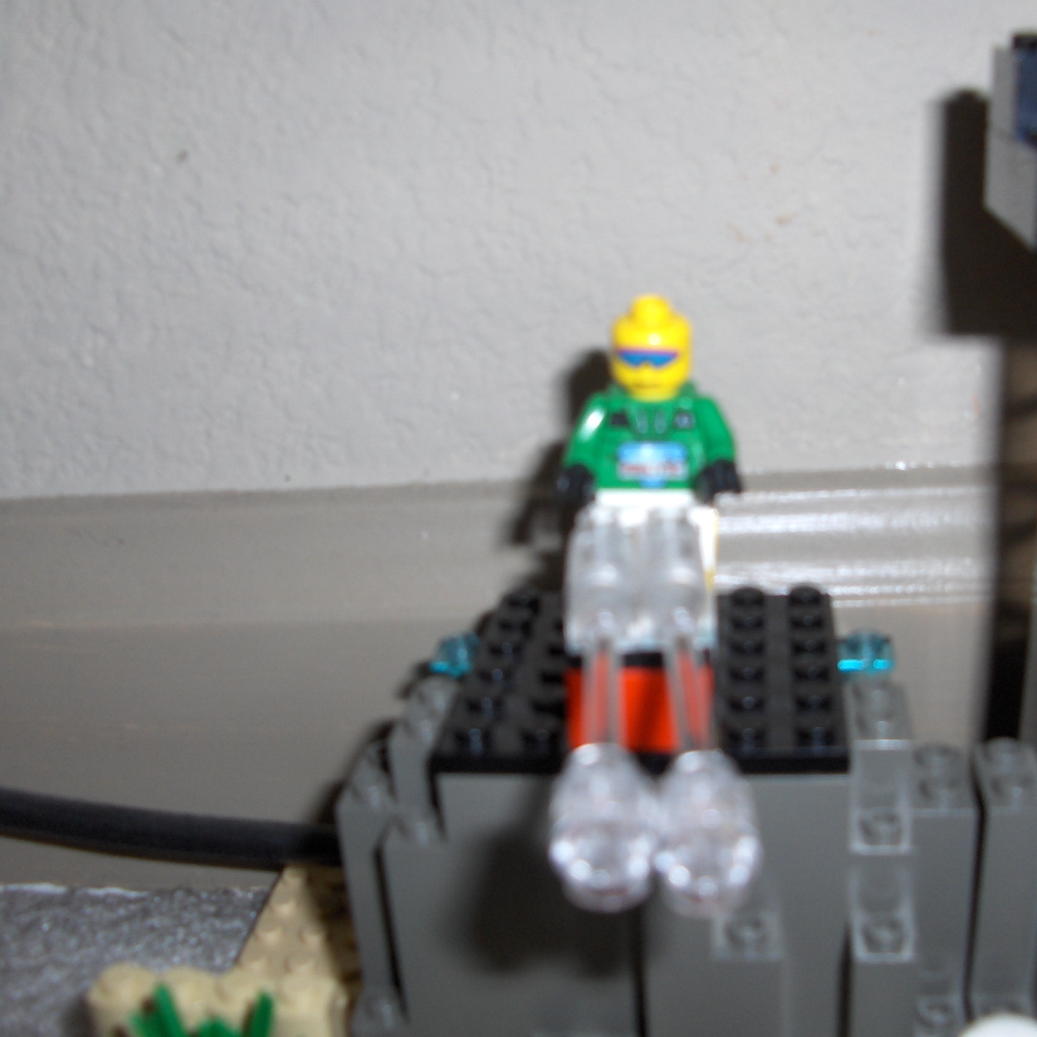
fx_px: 1423
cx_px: 633
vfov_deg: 40.0
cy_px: 515
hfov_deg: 39.8
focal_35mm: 42
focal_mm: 5.8
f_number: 2.6
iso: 100
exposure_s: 1/60
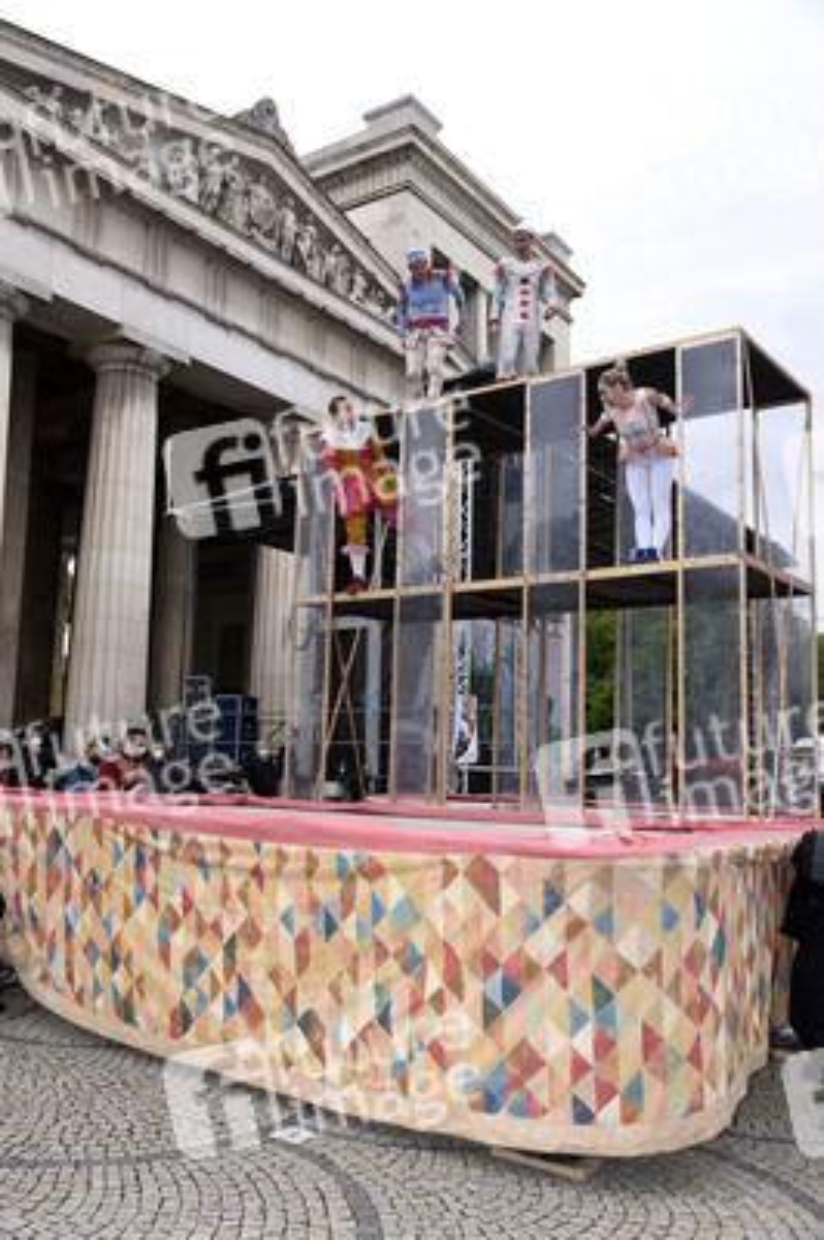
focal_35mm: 31
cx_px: 412
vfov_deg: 60.3
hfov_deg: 42.3
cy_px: 620
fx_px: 1066
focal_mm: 31
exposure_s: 1/160
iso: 160
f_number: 6.3
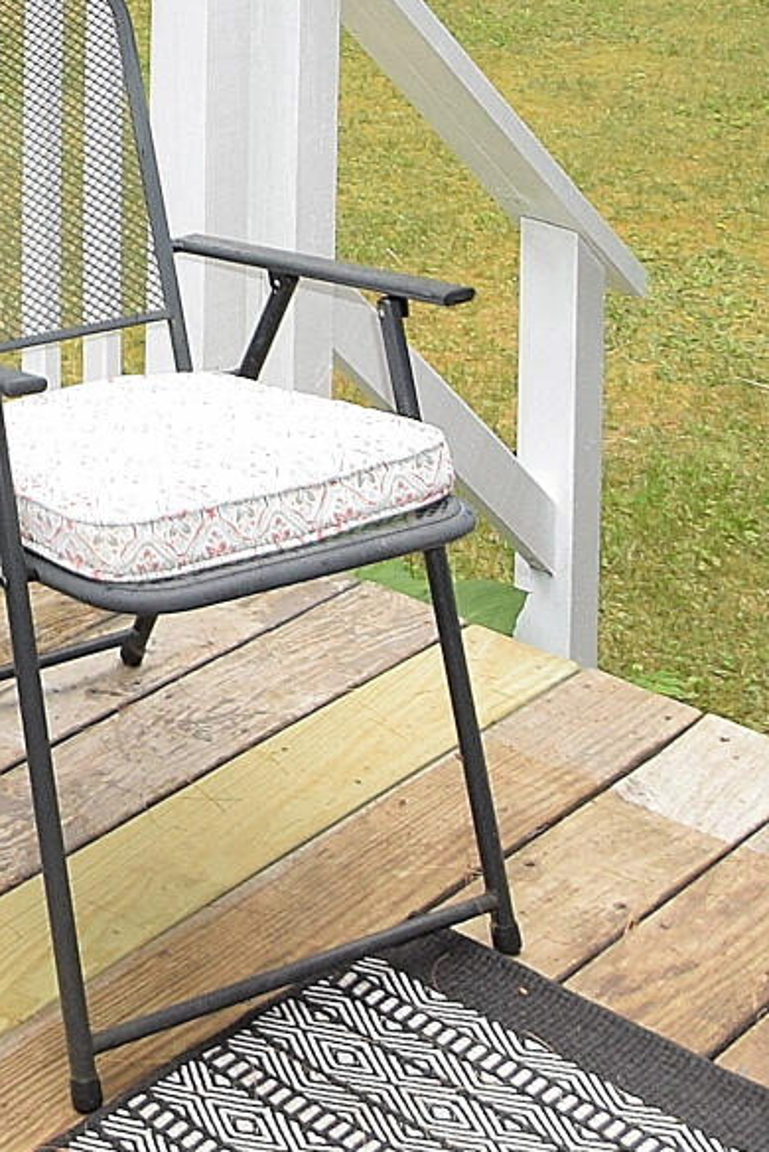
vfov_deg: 21.4
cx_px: -246
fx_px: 2464
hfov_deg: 16.7
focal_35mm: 77
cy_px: -651
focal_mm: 10
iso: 320
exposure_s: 1/125
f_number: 5.6
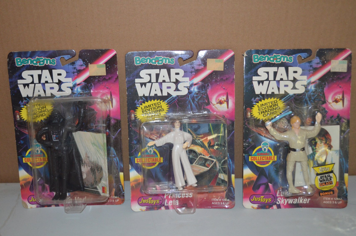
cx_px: 178
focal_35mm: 45
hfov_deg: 43.7
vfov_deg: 29.7
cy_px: 118
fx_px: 444
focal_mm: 30
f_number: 4.5
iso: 2000
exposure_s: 1/60
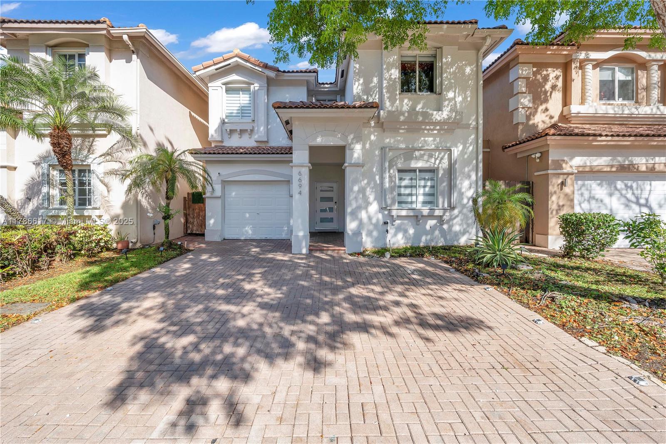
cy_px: 222
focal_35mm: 14
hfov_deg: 104.3
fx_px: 259
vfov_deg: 81.2
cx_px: 333
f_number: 11
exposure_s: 1/30
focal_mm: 14
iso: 50
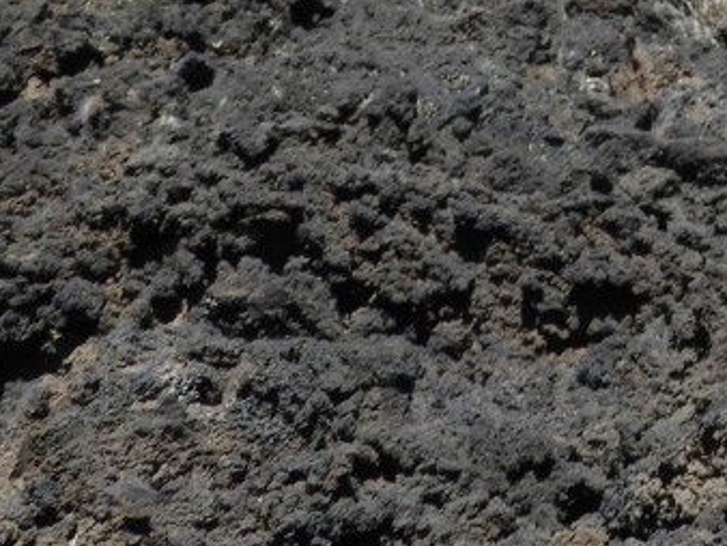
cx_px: 1196
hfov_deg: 9.0
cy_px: -535
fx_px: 4477
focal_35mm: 213
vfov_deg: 6.8
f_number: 4
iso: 100
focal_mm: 9
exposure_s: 1/800
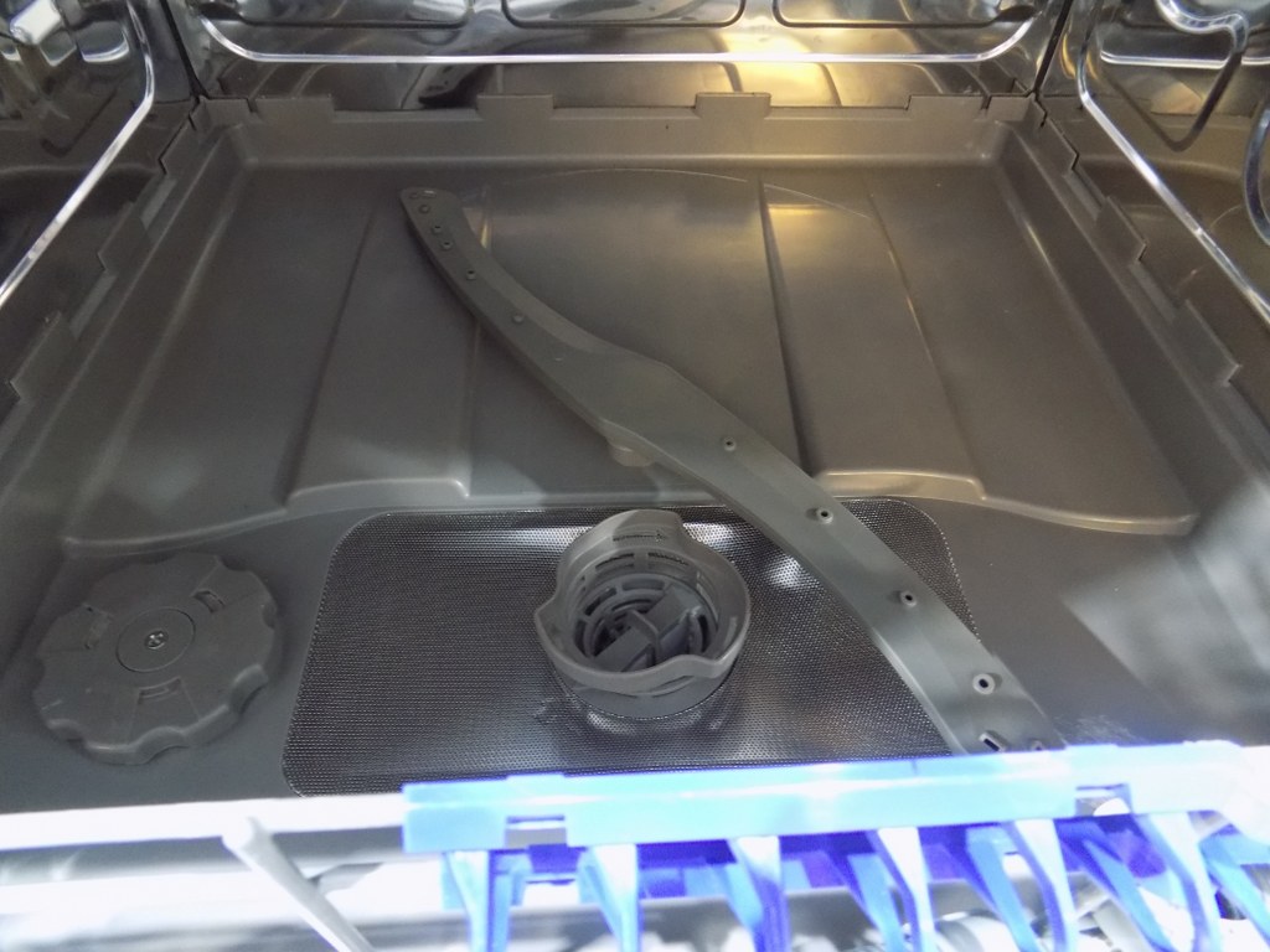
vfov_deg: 58.9
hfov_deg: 73.9
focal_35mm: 23
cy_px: 476
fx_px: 844
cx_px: 635
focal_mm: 4
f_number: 3.1
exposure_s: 1/3
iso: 400
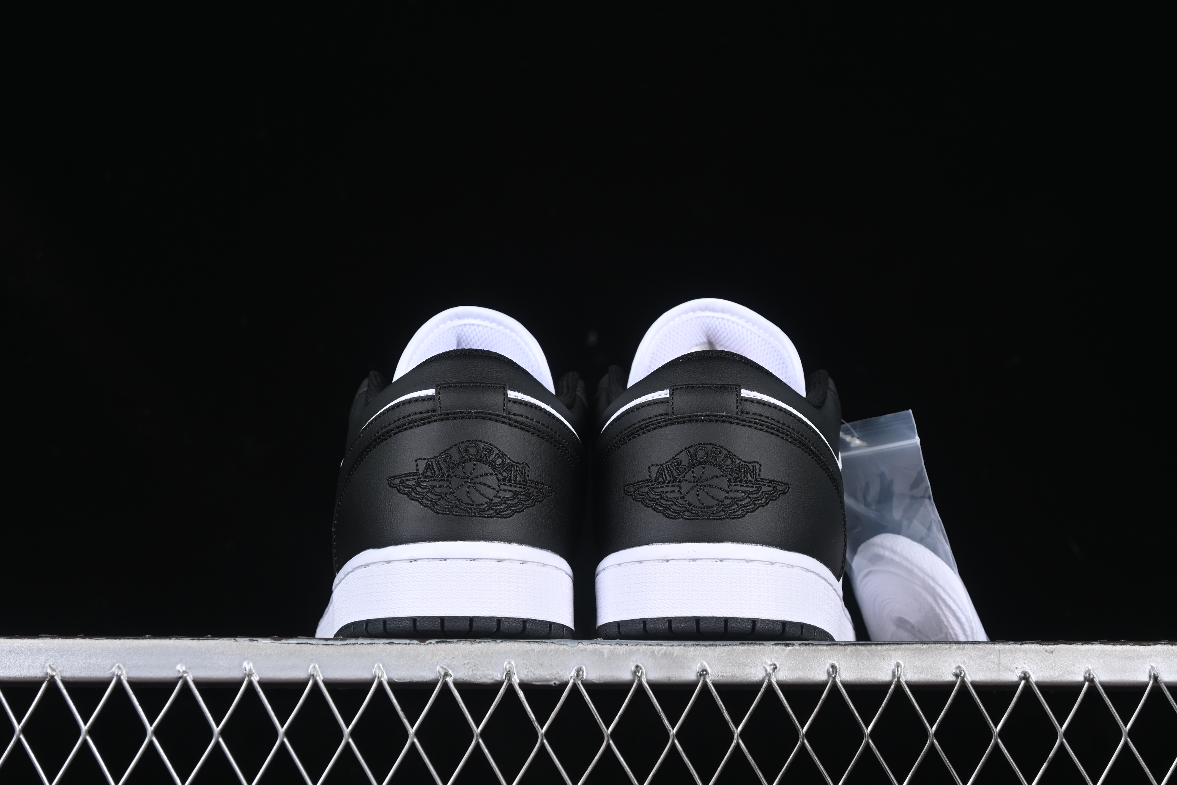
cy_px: 392
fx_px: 2452
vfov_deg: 18.2
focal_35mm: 75
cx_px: 588
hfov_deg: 27.0
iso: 160
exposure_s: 1/60
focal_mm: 50
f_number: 6.3
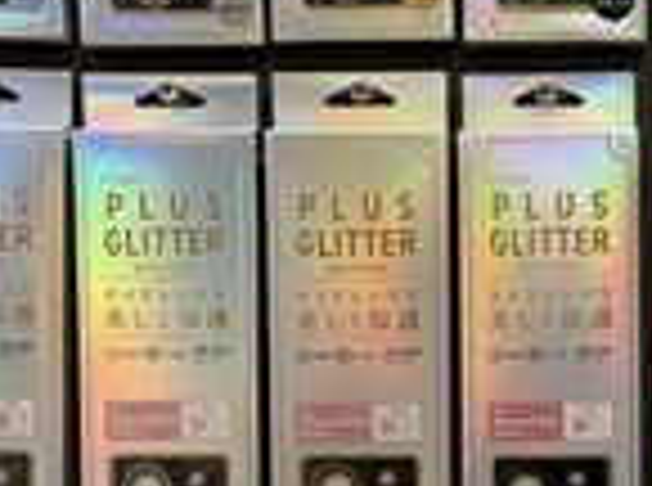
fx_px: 1559
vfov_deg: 17.6
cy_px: 344
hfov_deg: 23.4
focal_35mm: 83
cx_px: 468
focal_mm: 6.76
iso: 100
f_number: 1.78
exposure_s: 1/121
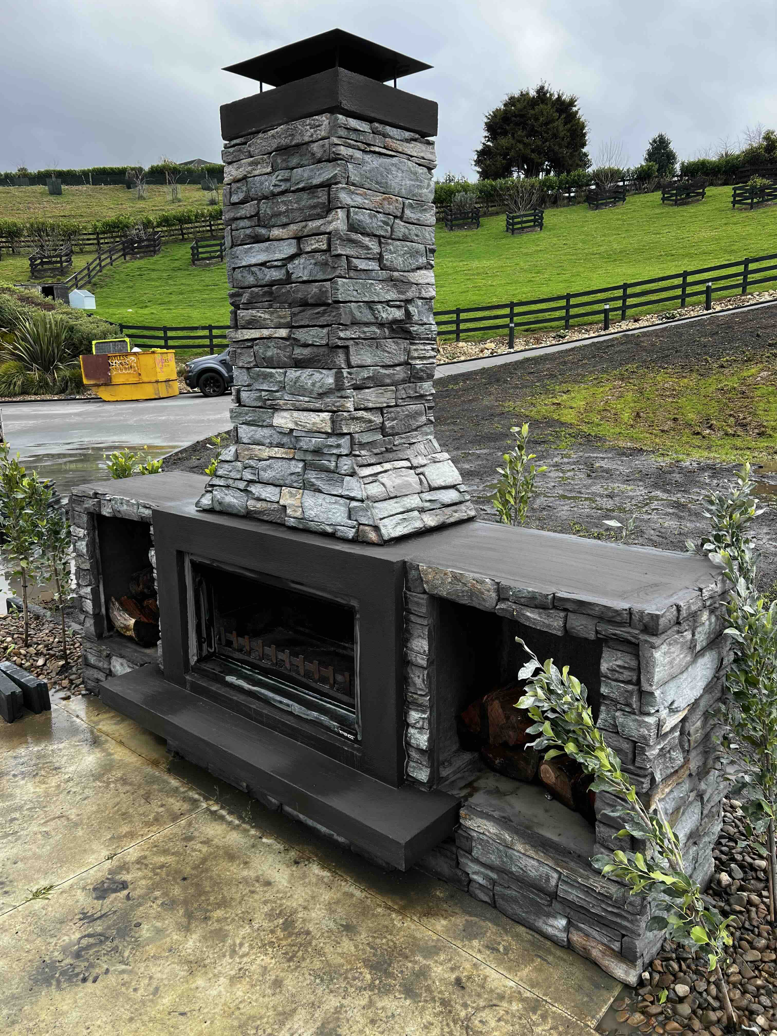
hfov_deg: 53.1
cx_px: 388
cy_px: 518
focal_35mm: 26
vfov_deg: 67.3
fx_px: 778
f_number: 1.5
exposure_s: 1/696
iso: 50
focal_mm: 5.7
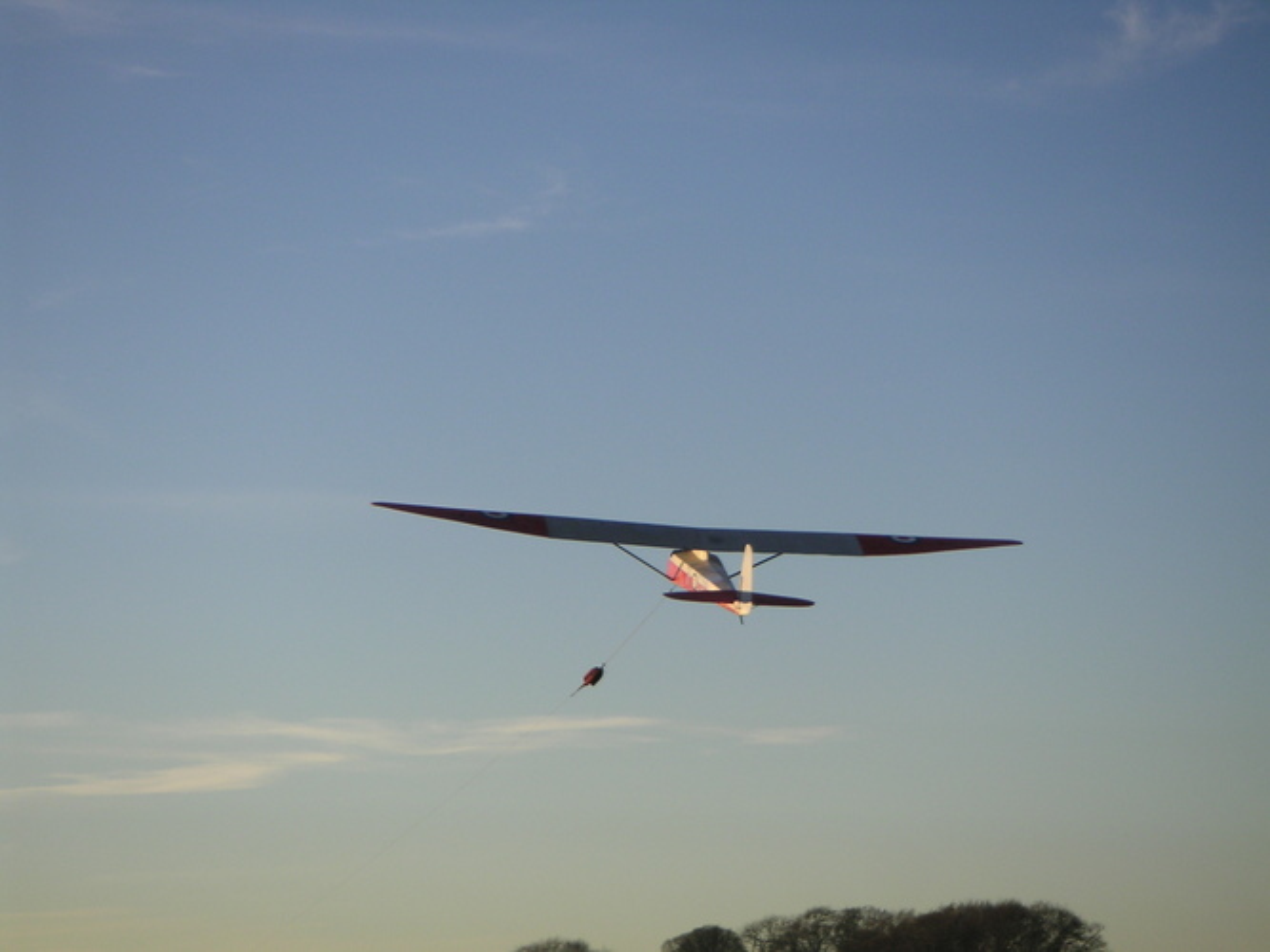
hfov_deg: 17.7
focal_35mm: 111
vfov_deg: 13.3
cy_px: 476
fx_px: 4072
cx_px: 635
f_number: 3.6
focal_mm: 17.1
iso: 50
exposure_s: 1/350
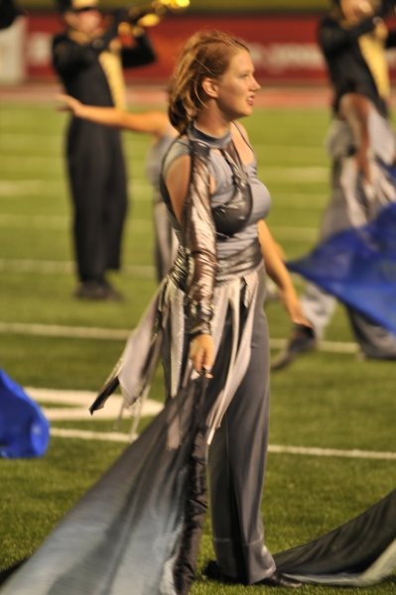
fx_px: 4958
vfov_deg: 6.9
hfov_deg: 4.6
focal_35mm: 300
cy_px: 298
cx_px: 198
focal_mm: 200
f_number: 2.8
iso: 360
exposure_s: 1/60
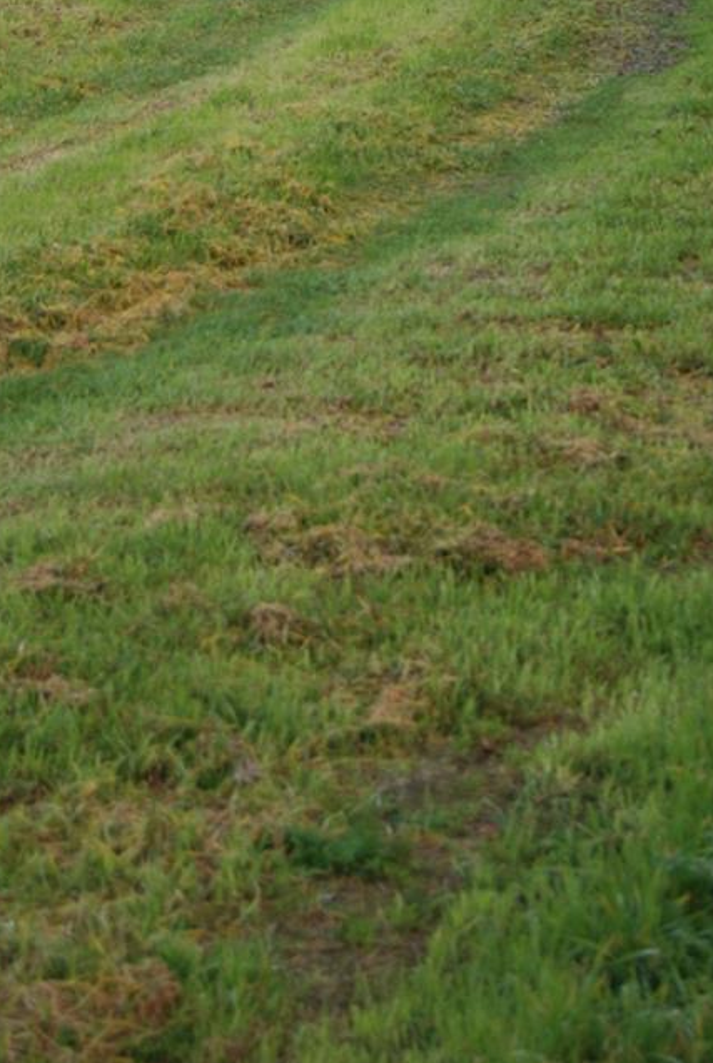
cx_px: 473
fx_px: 3551
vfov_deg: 16.7
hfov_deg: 11.5
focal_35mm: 120
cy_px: -9
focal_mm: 34
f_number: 5
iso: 200
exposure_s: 1/80
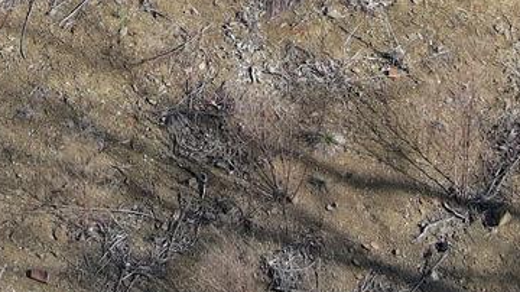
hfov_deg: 12.2
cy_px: -459
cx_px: -88
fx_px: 2384
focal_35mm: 173
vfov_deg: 6.6
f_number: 2.8
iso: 100
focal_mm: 10.57
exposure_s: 1/589
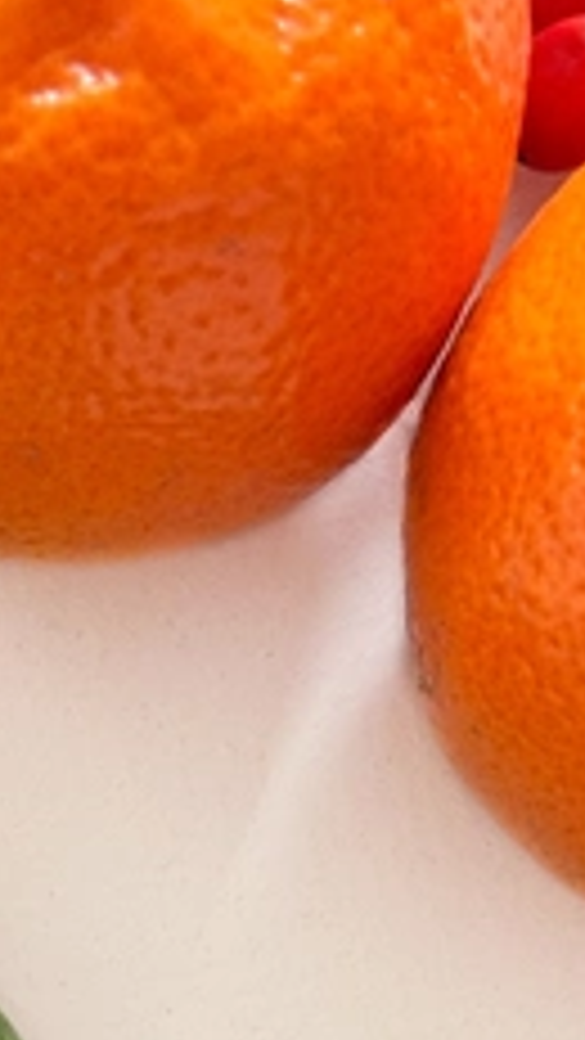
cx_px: -356
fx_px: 2977
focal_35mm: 108
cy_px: 1531
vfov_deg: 17.8
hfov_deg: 10.7
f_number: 1.5
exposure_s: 1/121
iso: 125
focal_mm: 5.7
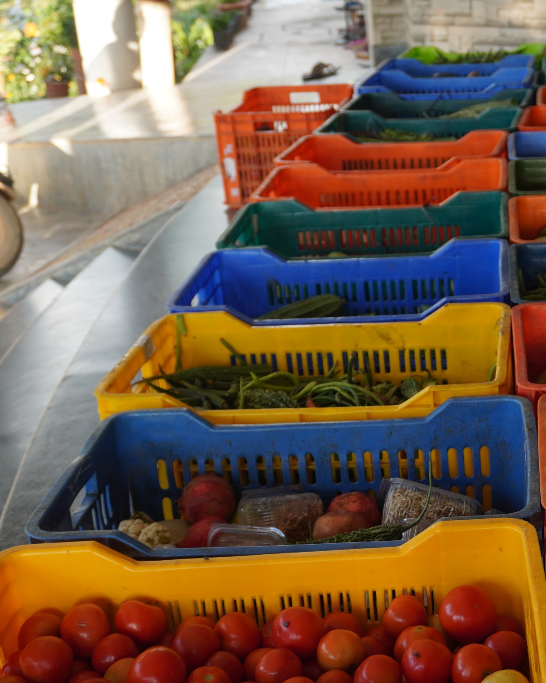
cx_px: 498
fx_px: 1331
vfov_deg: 28.7
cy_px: 409
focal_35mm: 66
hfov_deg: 22.6
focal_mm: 25
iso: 160
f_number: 4.5
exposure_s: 1/80
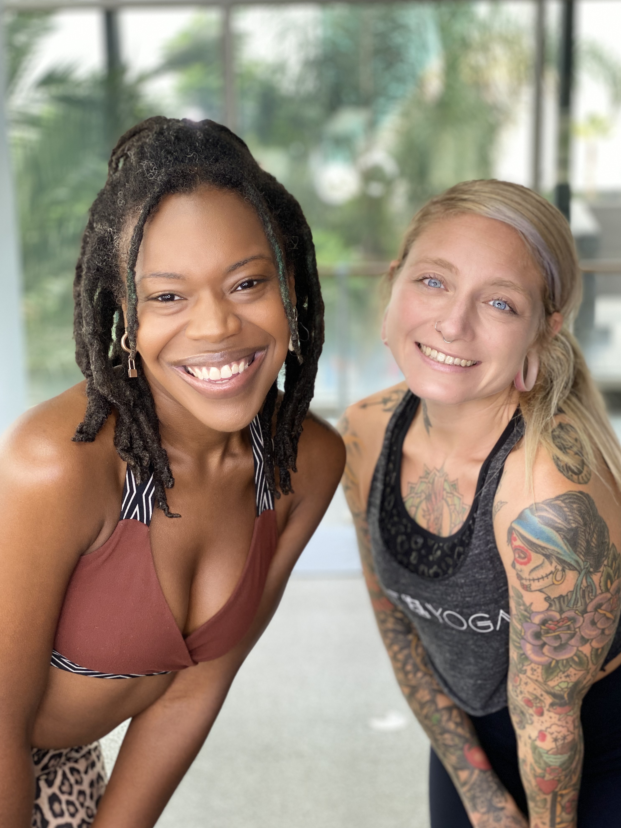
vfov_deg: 36.2
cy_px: 408
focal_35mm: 53
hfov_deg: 27.5
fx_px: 1268
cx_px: 313
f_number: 2
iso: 64
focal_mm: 6
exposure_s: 1/120
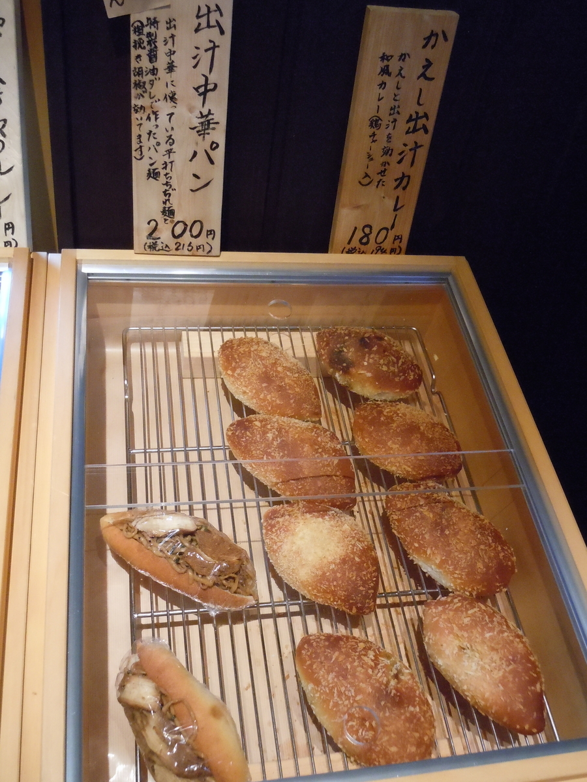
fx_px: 746
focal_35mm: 33
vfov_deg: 55.4
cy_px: 391
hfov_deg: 42.9
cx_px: 294
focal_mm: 5.9
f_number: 4
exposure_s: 1/60
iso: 800
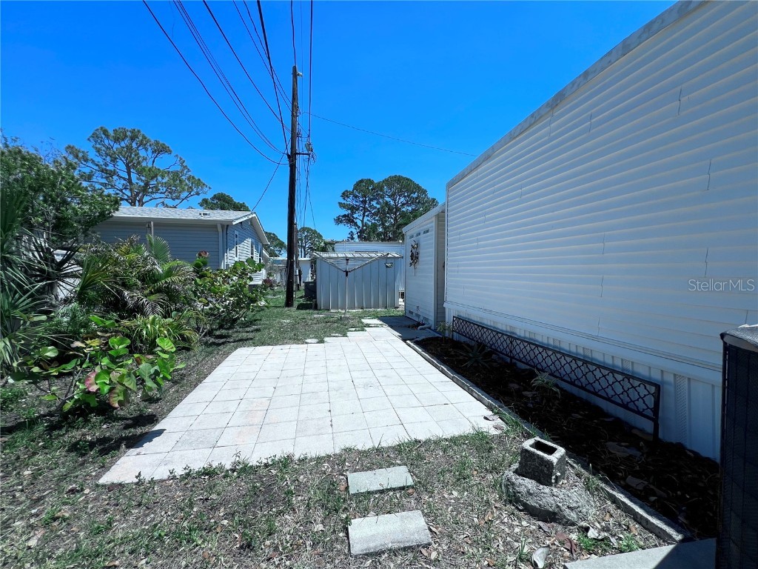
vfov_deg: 89.9
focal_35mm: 13
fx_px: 285
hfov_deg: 106.2
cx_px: 379
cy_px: 284
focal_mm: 1.57
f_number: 1.8
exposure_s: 1/2320
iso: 32
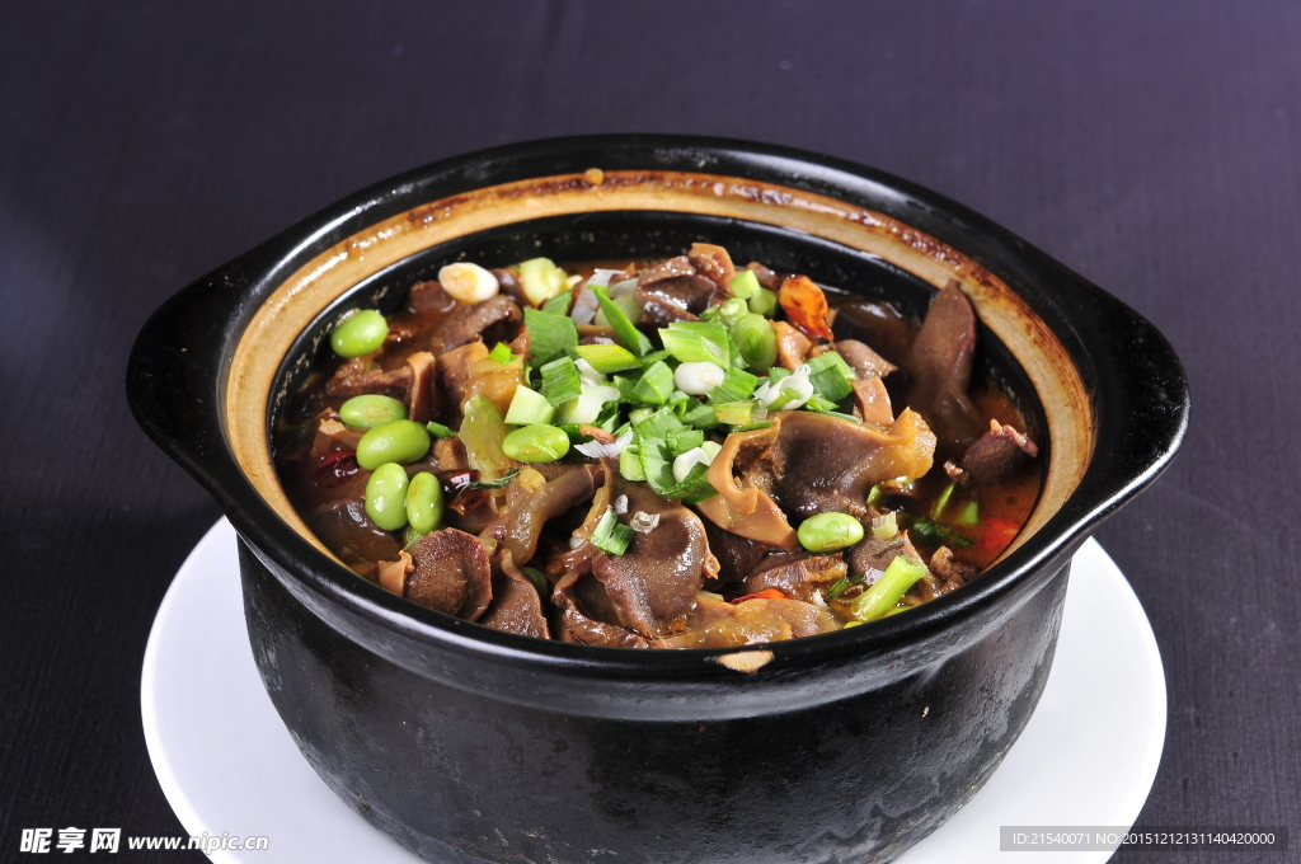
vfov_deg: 13.0
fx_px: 3790
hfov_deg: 19.5
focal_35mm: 105
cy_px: 432
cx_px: 650
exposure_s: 1/100
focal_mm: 70
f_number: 10
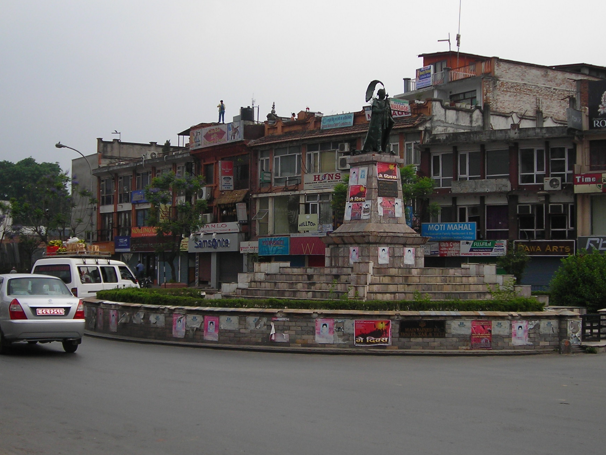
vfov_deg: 25.7
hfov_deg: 33.8
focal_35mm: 57
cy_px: 218
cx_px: 299
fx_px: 998
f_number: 3.2
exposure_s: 1/342
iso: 50
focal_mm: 6.3
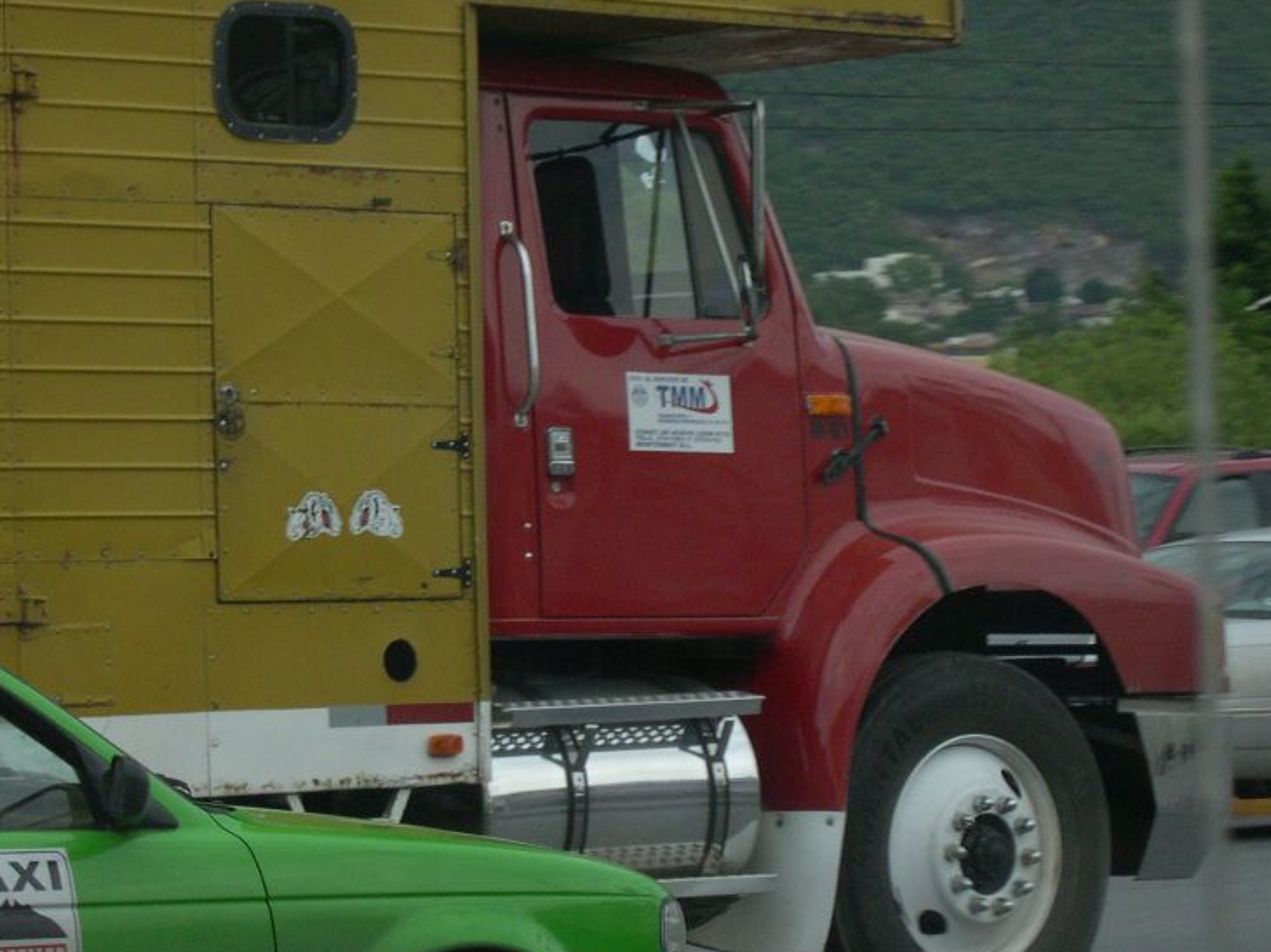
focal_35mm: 160
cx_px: 543
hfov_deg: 12.3
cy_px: 531
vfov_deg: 9.3
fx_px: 5873
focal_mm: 24
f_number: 4.9
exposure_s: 1/500
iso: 200
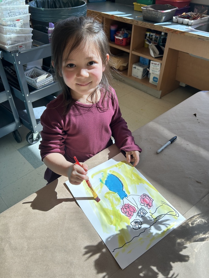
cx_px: 104
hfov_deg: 53.1
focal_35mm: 26
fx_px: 209
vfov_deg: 67.3
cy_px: 139
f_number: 1.5
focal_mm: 5.7
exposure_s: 1/347
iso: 50
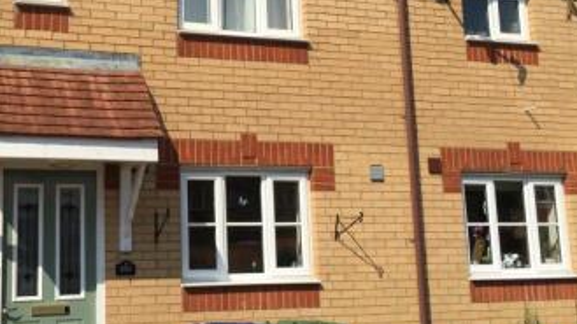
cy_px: 87
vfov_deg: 21.3
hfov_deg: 36.4
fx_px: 857
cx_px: 145
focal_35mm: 56
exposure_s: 1/3597
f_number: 2.2
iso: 32
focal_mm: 4.15
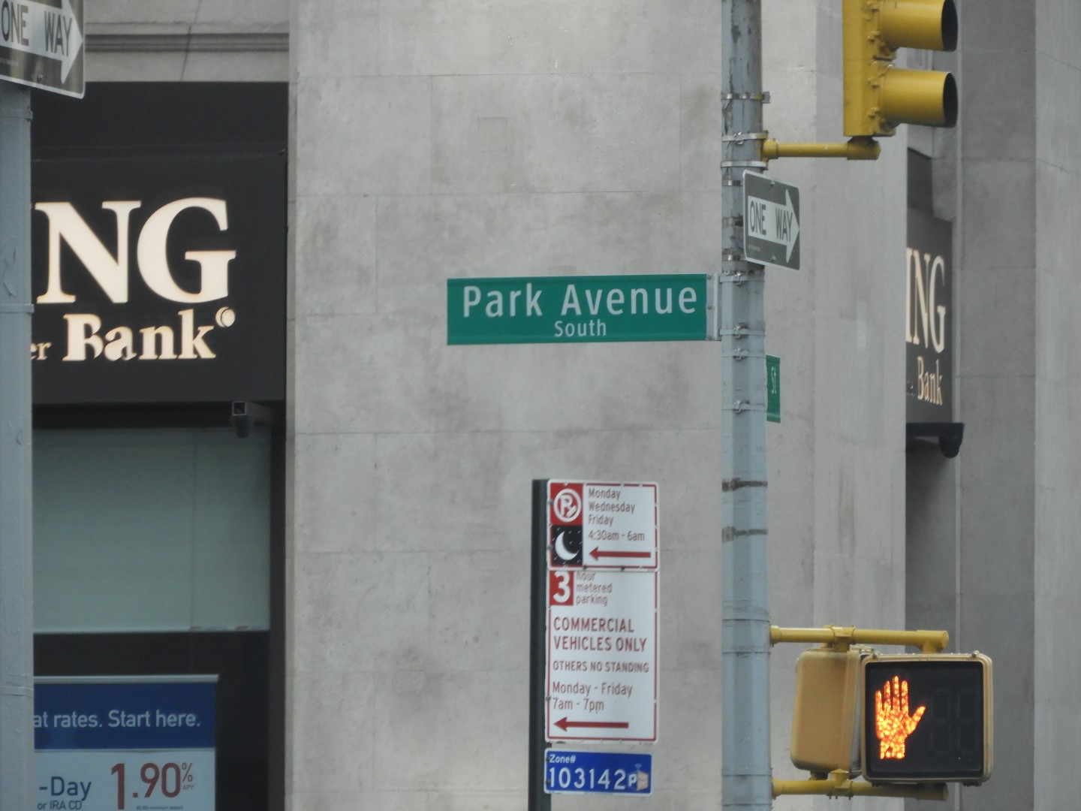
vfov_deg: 3.3
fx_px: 14053
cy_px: 406
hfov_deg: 4.4
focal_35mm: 450
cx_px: 540
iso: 400
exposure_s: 1/200
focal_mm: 80.6
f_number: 5.6
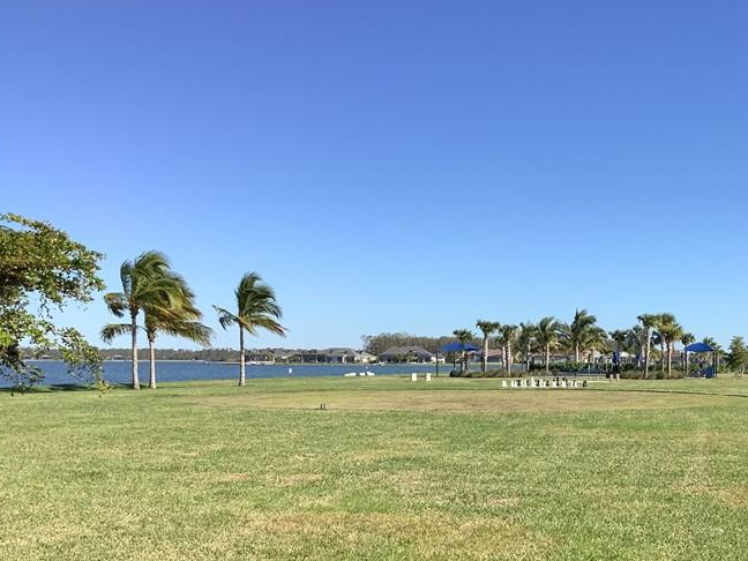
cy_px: 397
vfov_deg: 29.4
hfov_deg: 37.7
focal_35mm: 49
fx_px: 1059
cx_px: 581
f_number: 2.4
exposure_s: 1/1381
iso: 25
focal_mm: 3.3
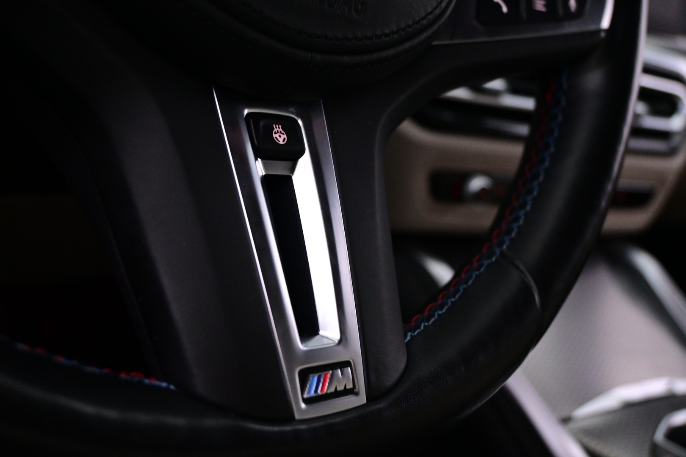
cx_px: 343
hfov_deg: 52.2
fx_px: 700
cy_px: 228
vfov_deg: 36.2
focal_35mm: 37
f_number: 4.2
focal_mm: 24.5
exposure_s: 1/40
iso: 2800
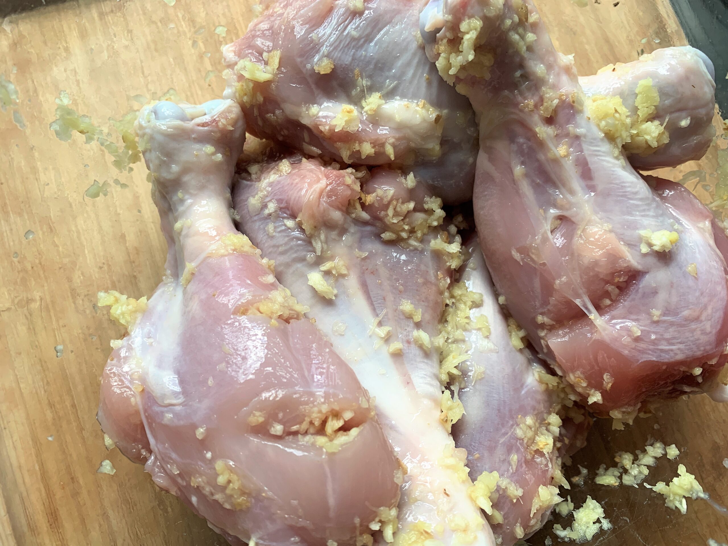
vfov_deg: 53.1
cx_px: 364
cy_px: 273
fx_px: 547
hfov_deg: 67.3
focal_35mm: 26
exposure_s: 1/121
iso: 50
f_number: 1.8
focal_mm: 4.25
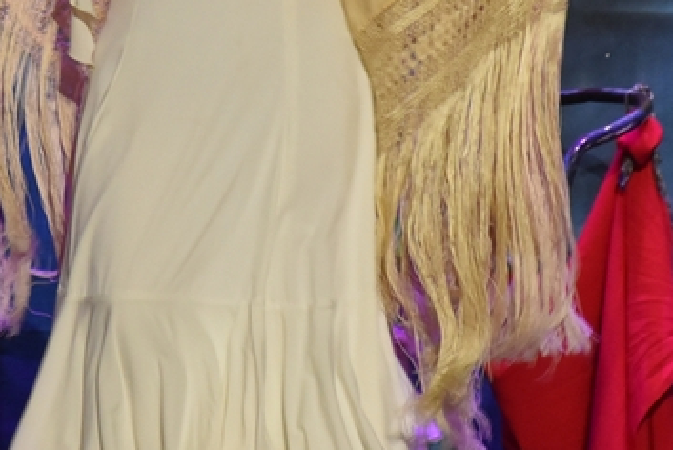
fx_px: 11057
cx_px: 179
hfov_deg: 3.5
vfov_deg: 2.3
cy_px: -10
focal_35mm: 591
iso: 1100
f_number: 5.6
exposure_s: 1/60
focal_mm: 116
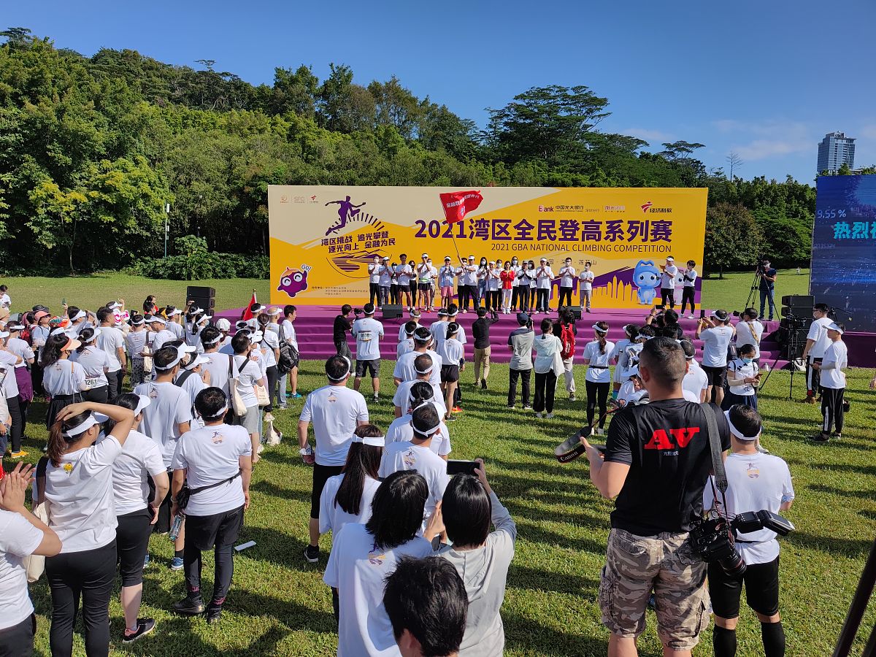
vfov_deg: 56.8
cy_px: 328
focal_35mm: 24
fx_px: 607
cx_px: 438
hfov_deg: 71.6
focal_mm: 6.78
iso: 50
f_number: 1.85
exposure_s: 1/3666
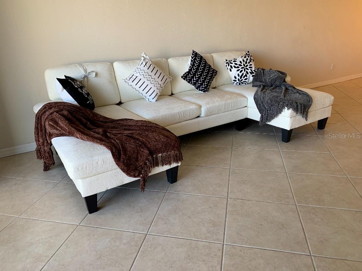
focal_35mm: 26
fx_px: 272
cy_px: 136
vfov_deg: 53.1
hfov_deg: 67.3
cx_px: 181
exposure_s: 1/60
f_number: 1.8
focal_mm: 4.25
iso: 125
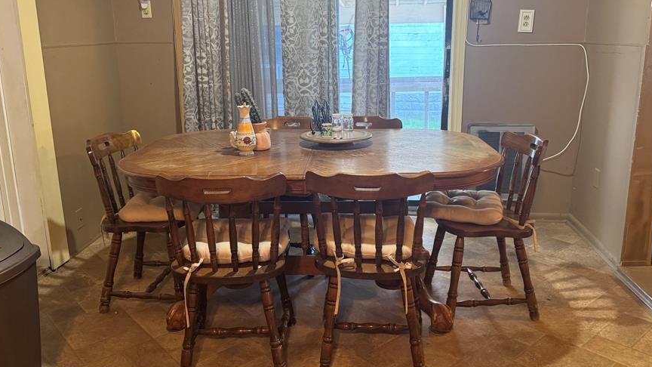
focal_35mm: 31
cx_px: 331
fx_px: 536
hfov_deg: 62.6
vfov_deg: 37.7
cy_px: 156
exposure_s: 1/60
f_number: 1.78
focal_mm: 6.76
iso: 500
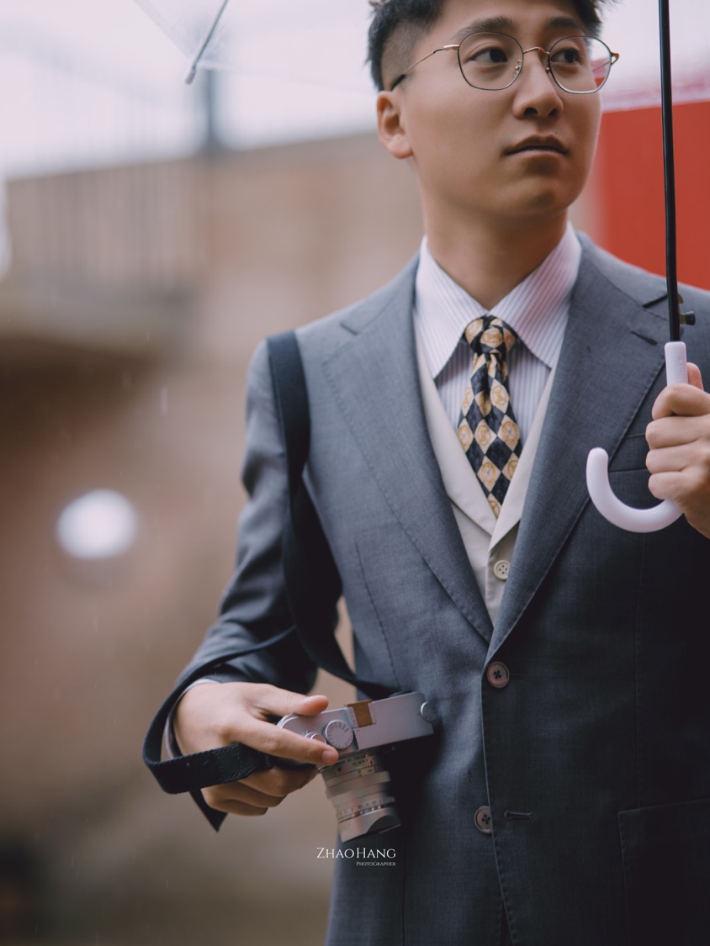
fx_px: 2543
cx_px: 356
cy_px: 420
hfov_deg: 15.9
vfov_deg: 21.1
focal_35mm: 93
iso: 200
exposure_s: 1/320
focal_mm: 85
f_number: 1.8
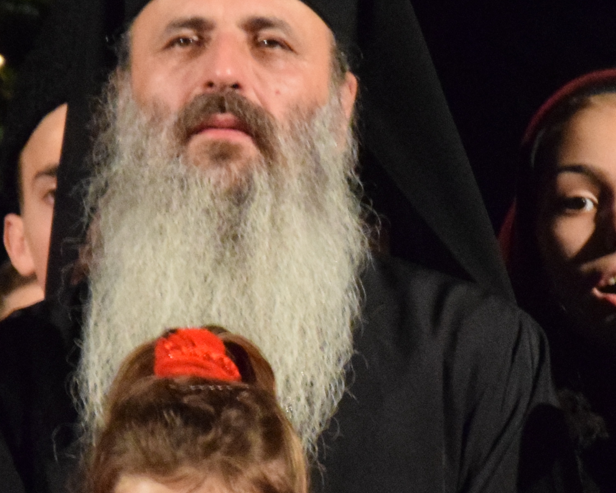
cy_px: 374
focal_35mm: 593
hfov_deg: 3.3
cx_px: 339
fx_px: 10810
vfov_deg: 2.6
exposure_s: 1/80
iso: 6400
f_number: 6.3
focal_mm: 105
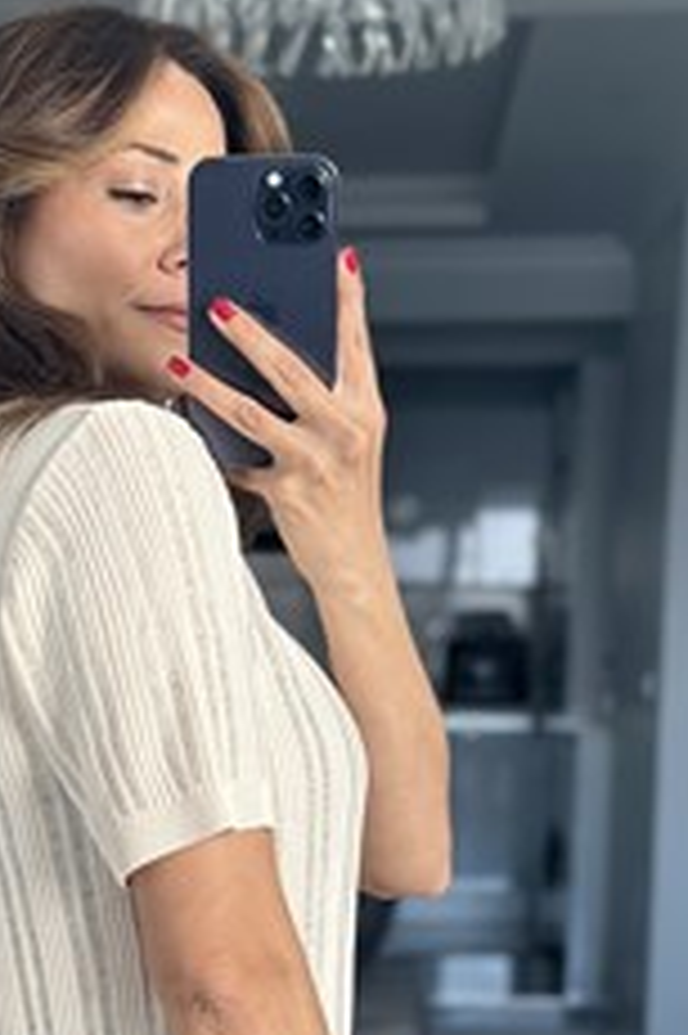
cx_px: 112
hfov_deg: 12.4
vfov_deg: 18.4
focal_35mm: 110
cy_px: 873
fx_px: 3158
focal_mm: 6.86
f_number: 1.78
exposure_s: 1/121
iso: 100
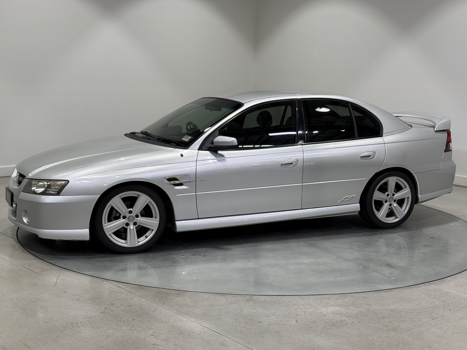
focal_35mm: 48
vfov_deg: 30.3
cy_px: 175
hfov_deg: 39.7
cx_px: 234
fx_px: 648
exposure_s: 1/258
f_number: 1.78
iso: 64
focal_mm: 6.76
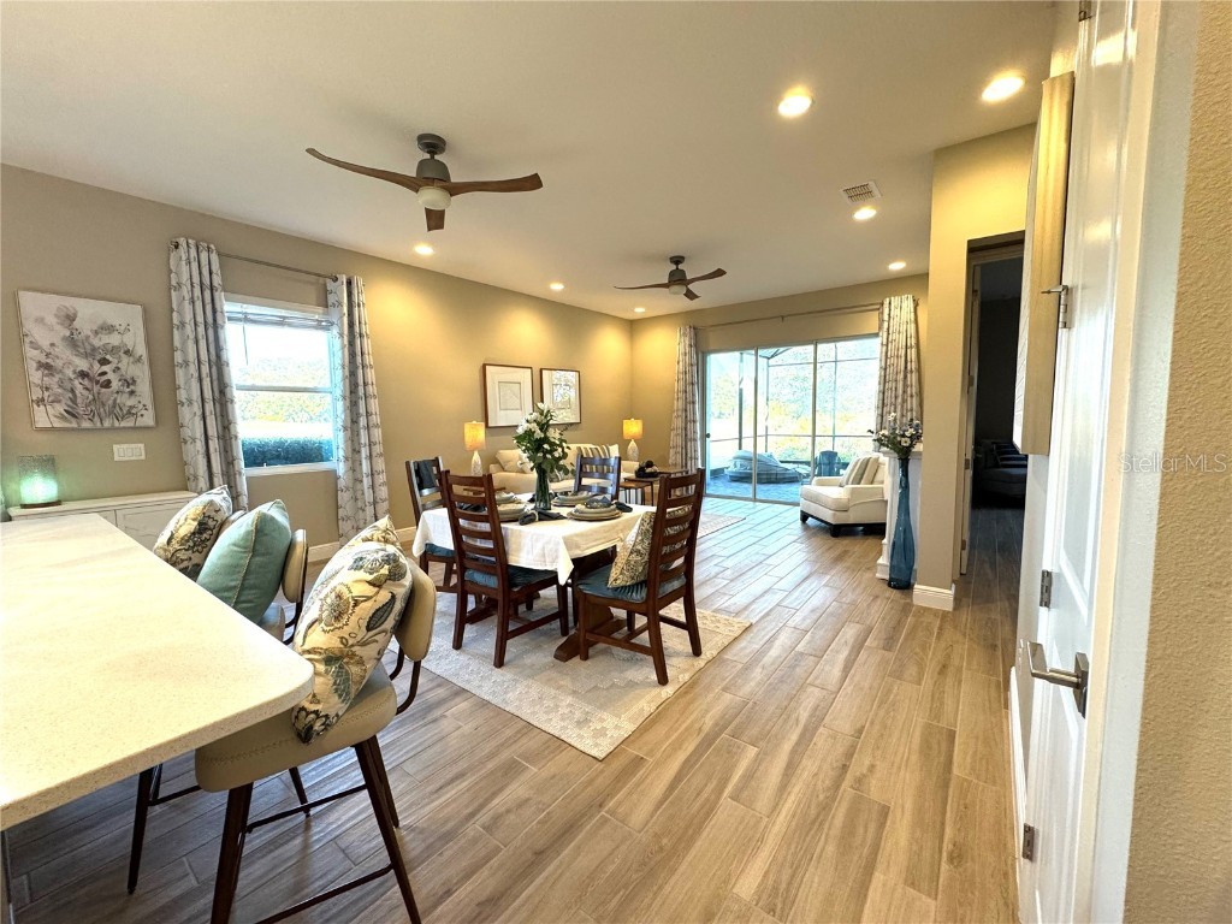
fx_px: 498
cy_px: 462
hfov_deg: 102.1
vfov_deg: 85.7
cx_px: 616
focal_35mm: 14
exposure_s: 1/120
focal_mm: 2.22
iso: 250
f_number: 2.2
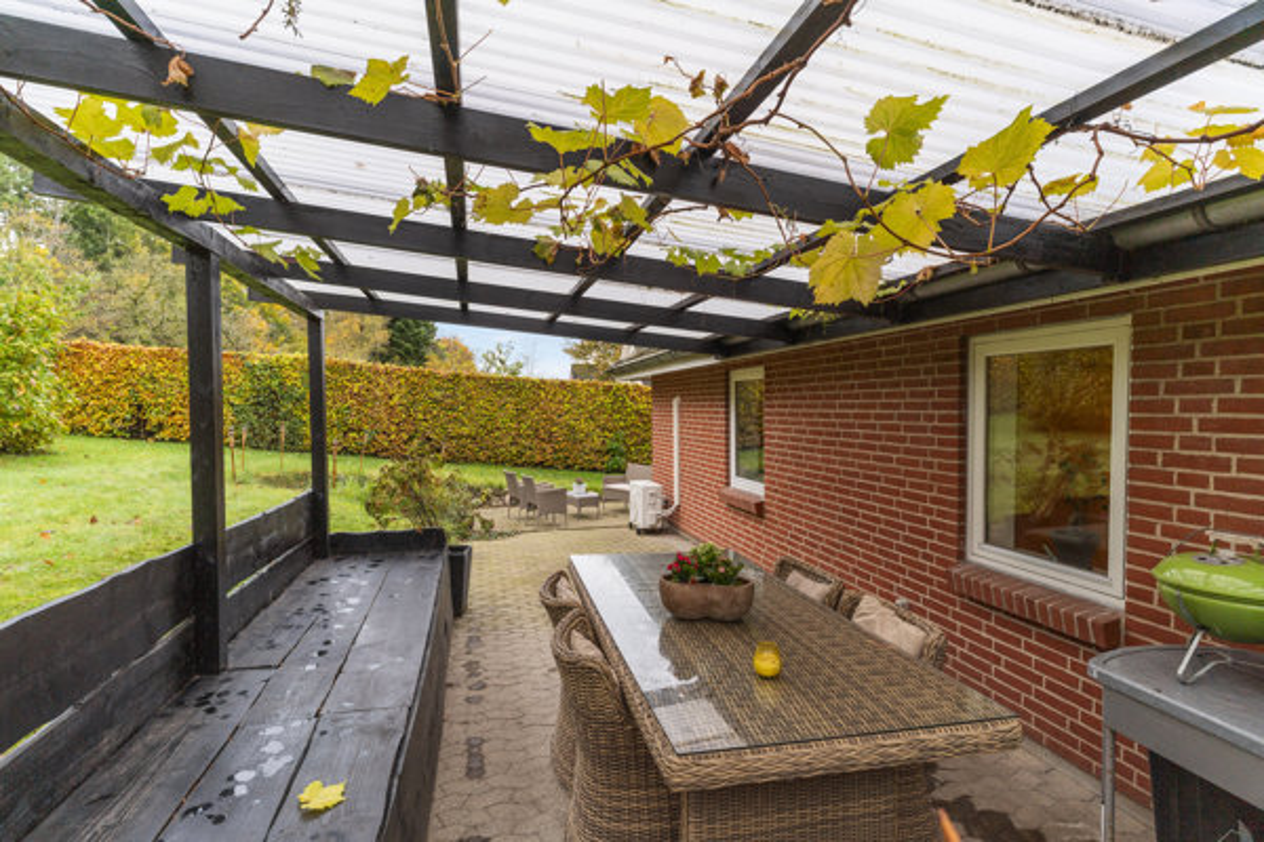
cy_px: 421
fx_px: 632
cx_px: 632
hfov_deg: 90.0
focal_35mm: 18
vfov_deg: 67.4
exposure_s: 1/200
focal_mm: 18
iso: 500
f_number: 6.3
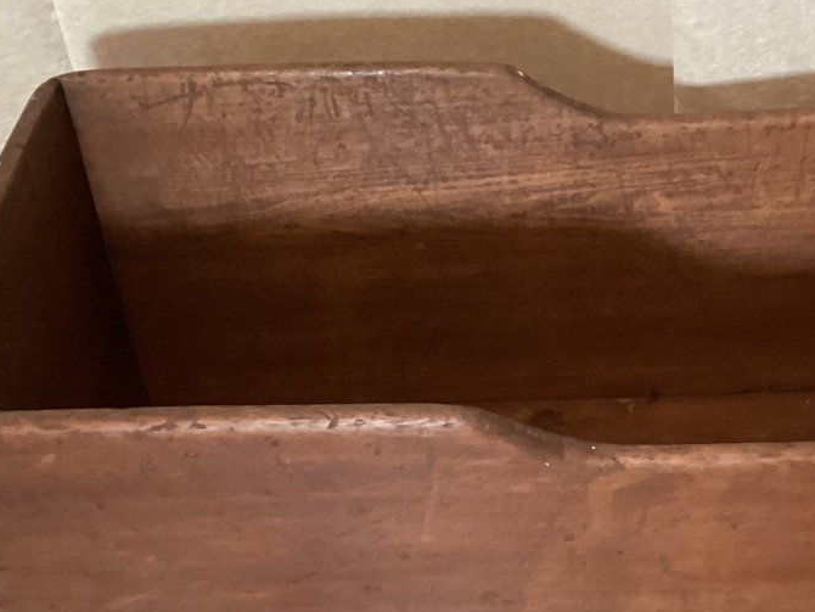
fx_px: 1649
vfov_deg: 21.0
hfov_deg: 27.3
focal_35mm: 70
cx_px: 640
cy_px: 385
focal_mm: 3.3
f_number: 2.4
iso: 250
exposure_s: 1/33
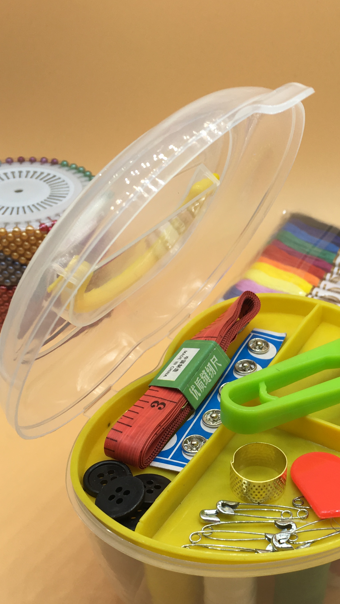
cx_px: 281
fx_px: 705
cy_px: 371
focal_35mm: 44
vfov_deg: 46.1
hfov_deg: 26.5
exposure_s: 1/217
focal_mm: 4.15
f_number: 2.2
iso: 25
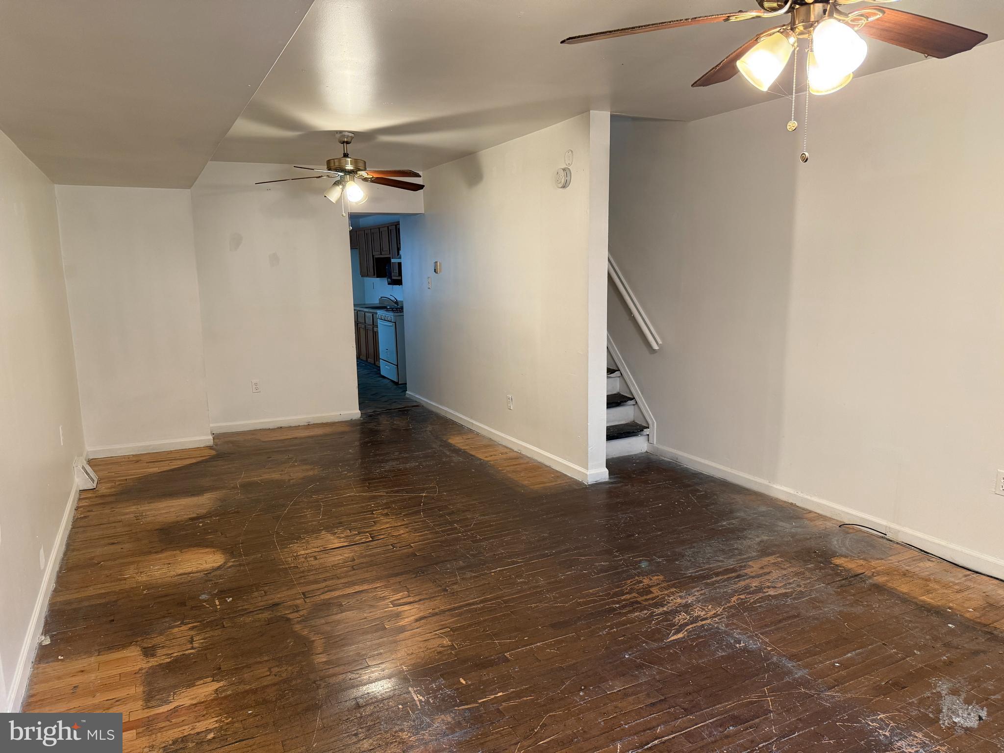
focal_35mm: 24
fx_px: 696
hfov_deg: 71.6
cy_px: 376
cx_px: 502
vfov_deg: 56.8
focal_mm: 6.76
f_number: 1.78
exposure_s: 1/60
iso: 250
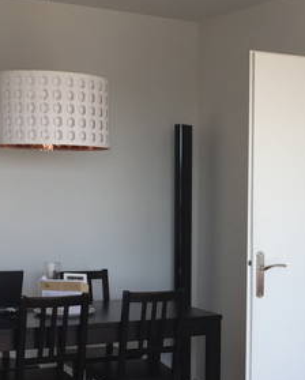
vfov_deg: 23.5
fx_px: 901
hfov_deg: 18.5
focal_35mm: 80
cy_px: 298
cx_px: 330
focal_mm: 4.15
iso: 32
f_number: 2.2
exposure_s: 1/106
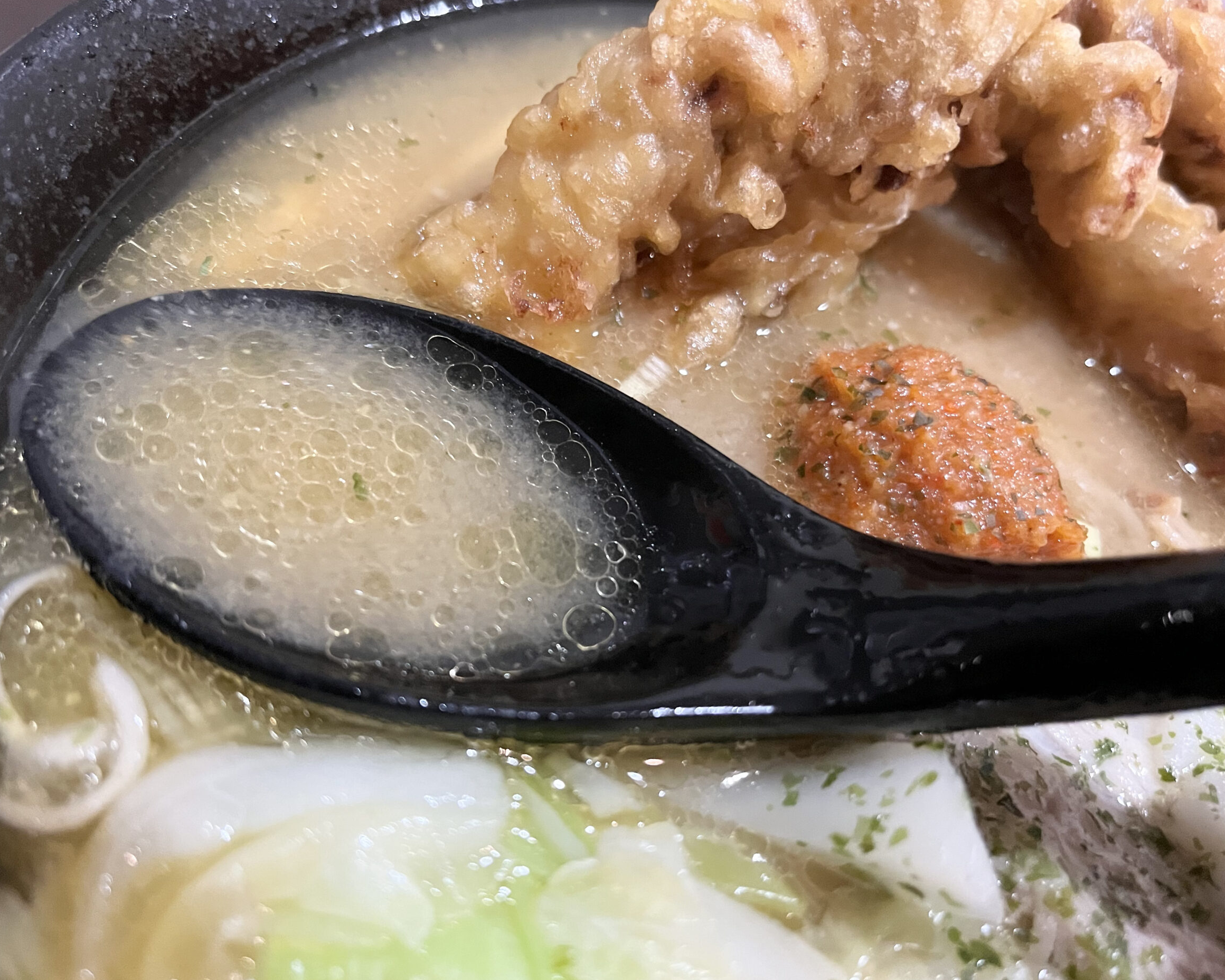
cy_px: 483
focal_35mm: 28
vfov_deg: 51.5
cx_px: 555
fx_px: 1015
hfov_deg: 62.1
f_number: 1.6
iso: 500
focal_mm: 5.1
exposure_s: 1/25
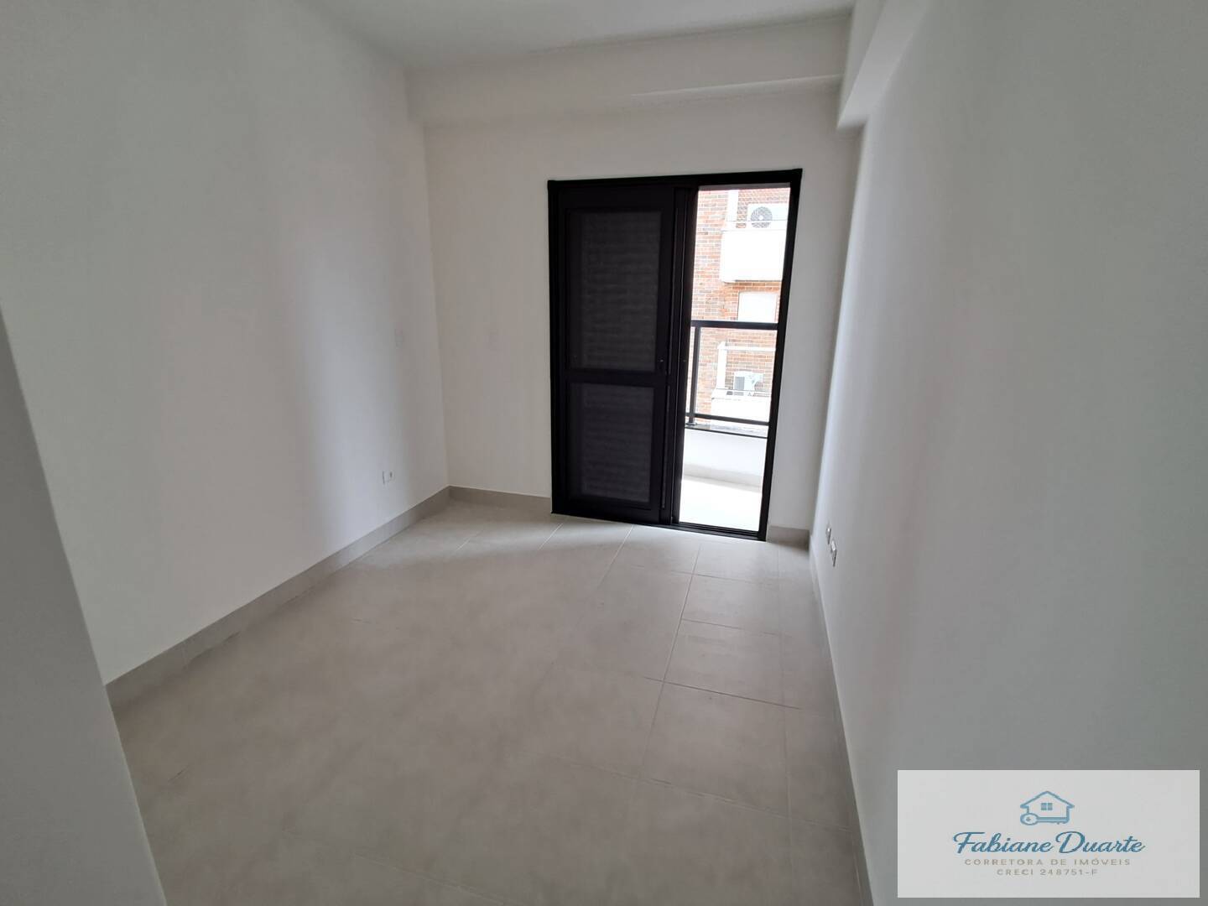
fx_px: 558
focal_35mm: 16
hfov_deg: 94.5
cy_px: 453
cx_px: 604
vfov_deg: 78.1
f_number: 2.2
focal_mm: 1.64
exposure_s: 1/40
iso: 40
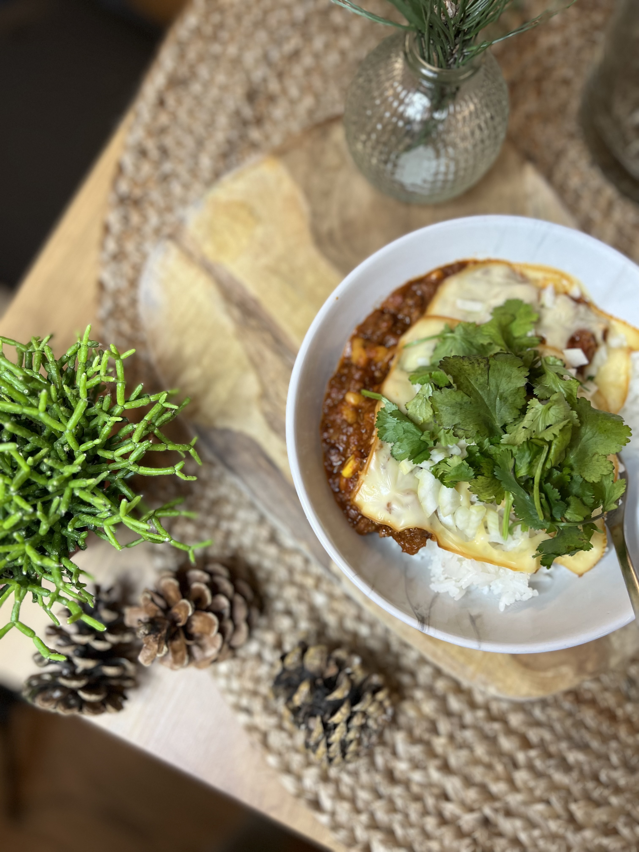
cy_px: 426
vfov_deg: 67.3
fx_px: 640
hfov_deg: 53.1
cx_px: 320
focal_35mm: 26
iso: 160
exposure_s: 1/60
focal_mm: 5.7
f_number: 1.5
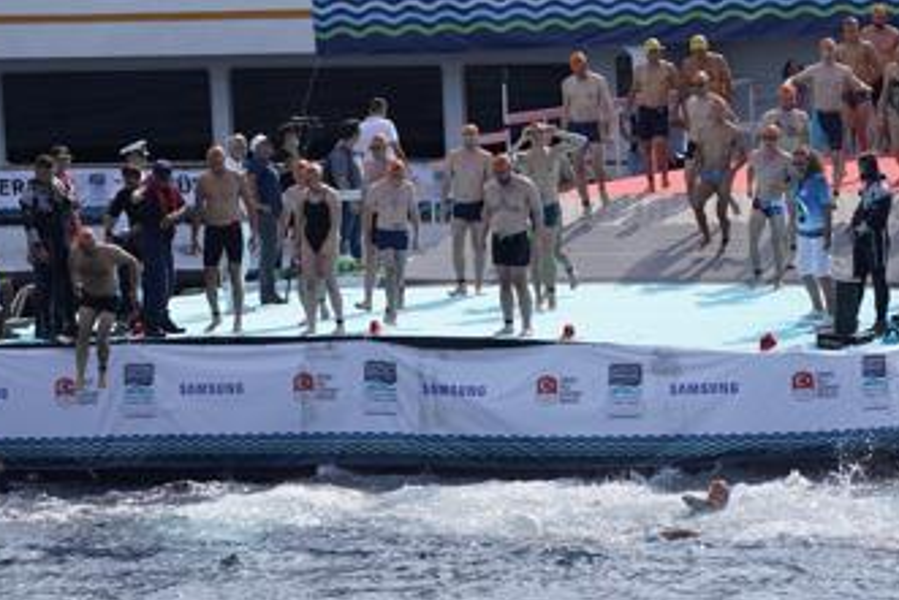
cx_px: 623
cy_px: 119
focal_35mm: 394
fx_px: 9843
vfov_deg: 3.5
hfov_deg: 5.2
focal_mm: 212
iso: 640
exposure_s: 1/3200
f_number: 5.6
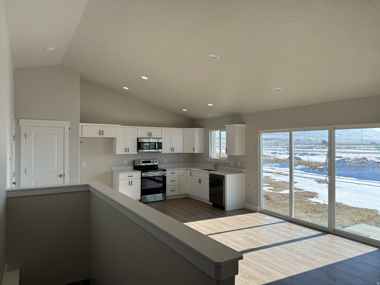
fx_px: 263
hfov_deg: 71.6
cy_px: 142
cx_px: 190
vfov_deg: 56.8
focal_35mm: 24
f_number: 1.78
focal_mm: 6.76
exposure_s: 1/1949
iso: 100
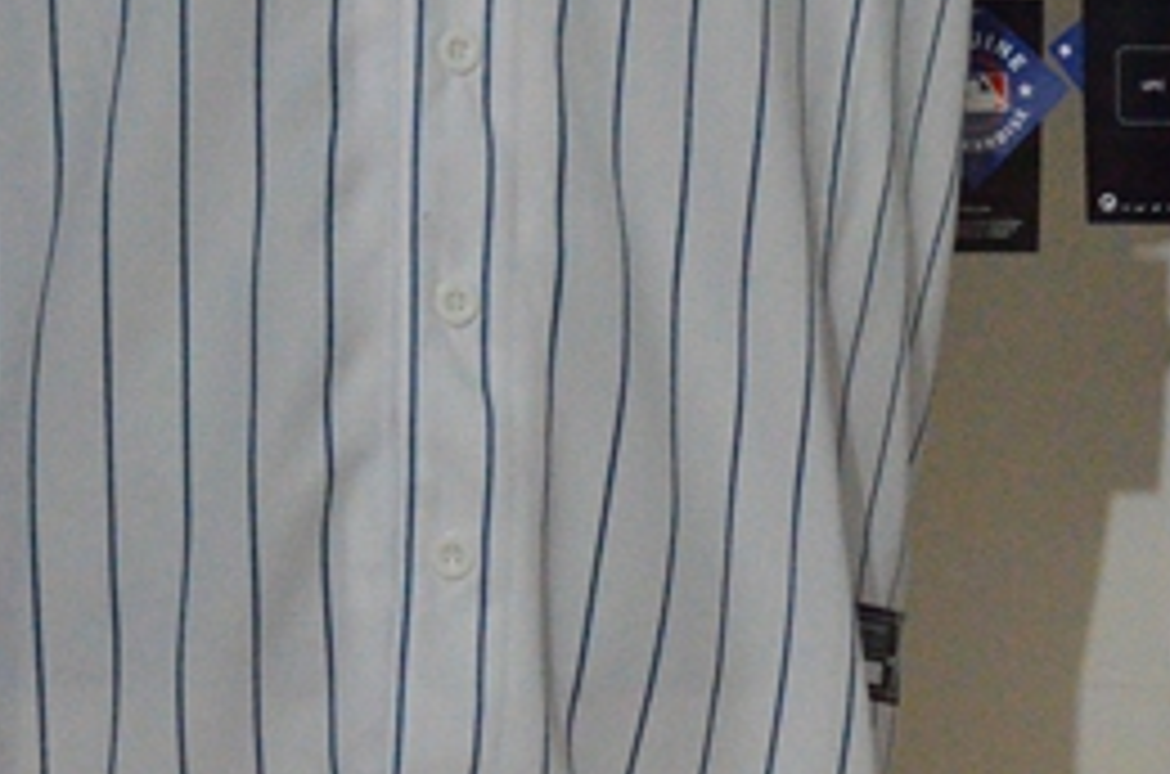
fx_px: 7489
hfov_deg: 8.9
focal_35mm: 231
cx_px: 1084
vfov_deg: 5.9
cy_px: -122
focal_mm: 50
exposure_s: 1/60
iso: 4000
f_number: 4.8
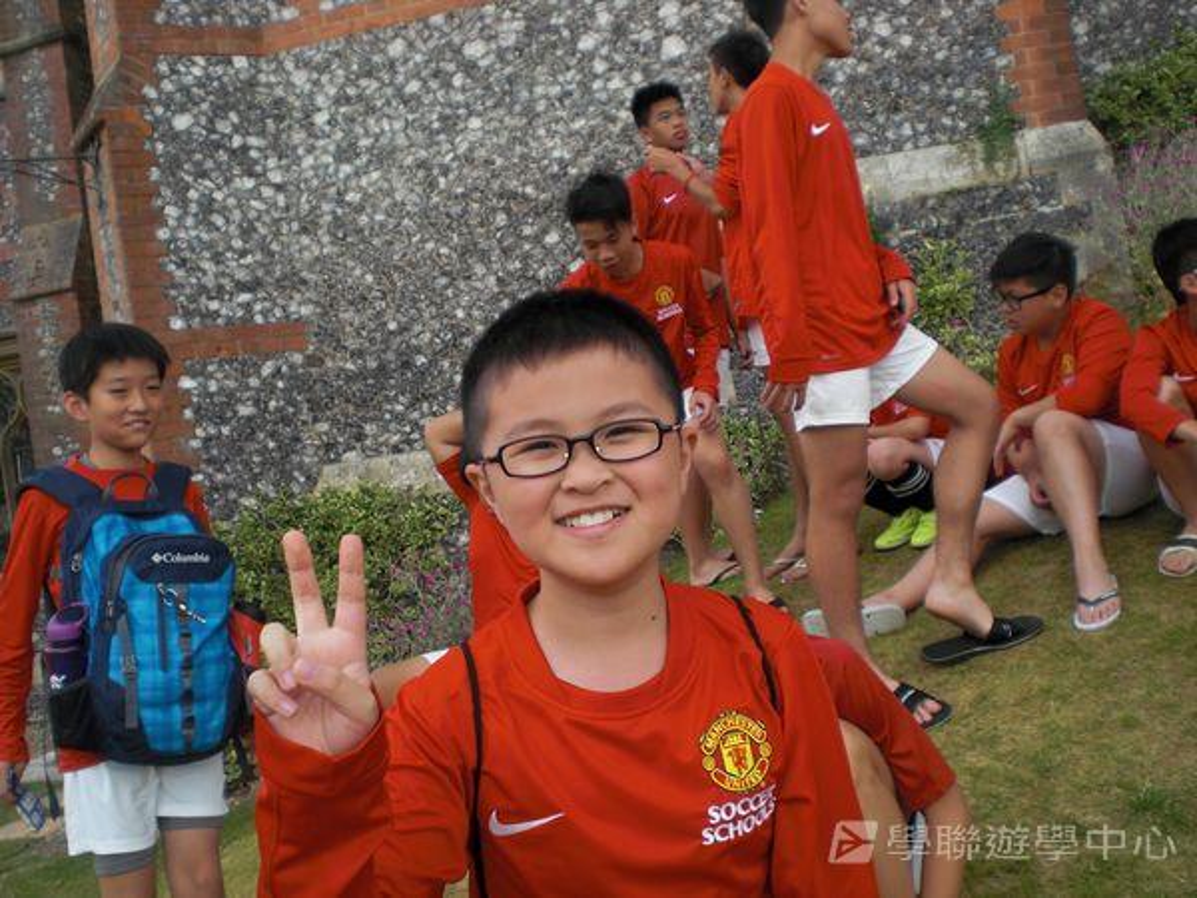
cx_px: 598
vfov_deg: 37.7
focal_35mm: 38
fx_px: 1314
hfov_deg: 49.0
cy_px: 449
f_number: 3.1
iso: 64
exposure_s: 1/250
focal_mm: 6.3
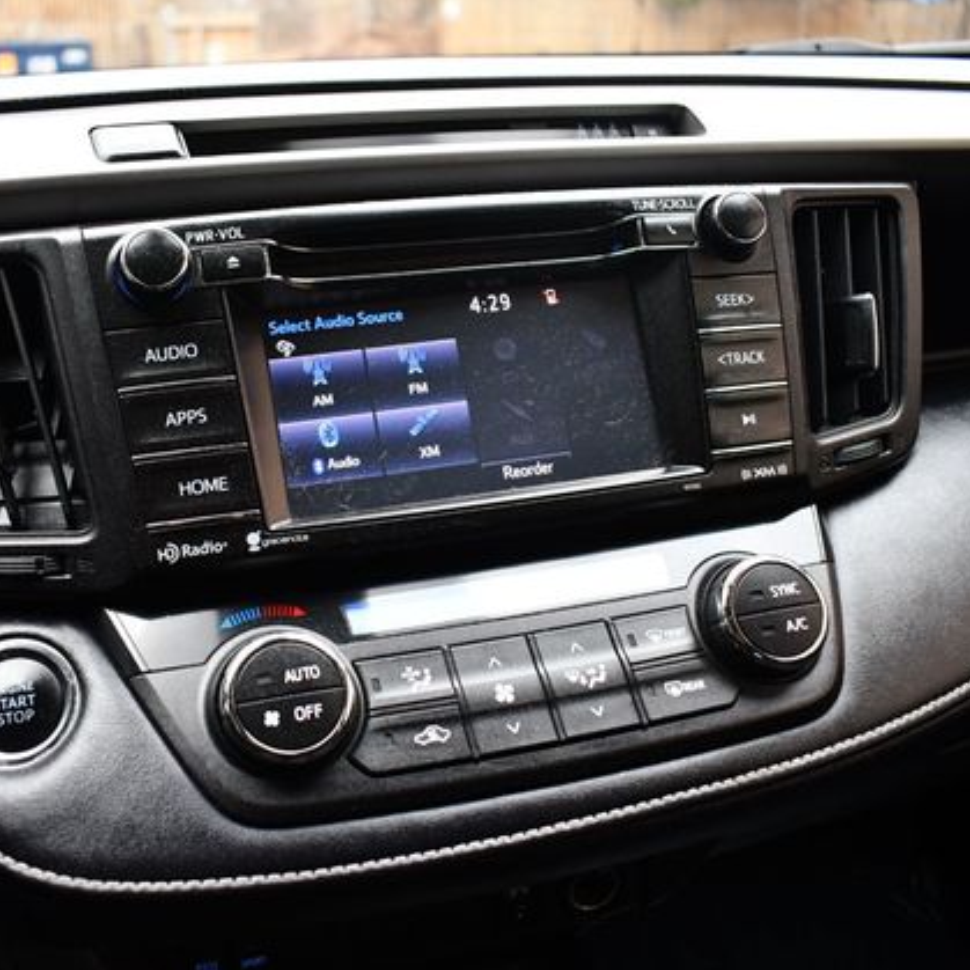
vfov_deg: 47.2
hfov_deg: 47.0
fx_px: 1110
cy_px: 488
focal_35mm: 35
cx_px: 389
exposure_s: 1/200
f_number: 3.5
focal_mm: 18
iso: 800
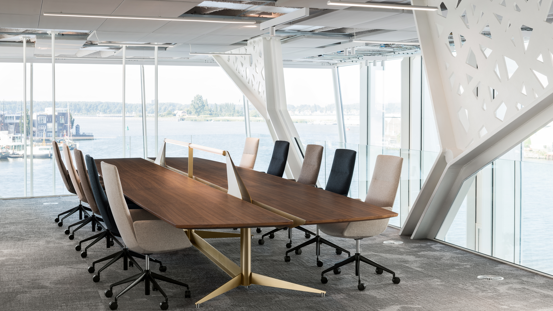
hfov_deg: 42.9
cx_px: 280
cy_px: 156
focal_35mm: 48
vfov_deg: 24.9
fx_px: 704
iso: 64
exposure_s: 1/3
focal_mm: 45
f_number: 11
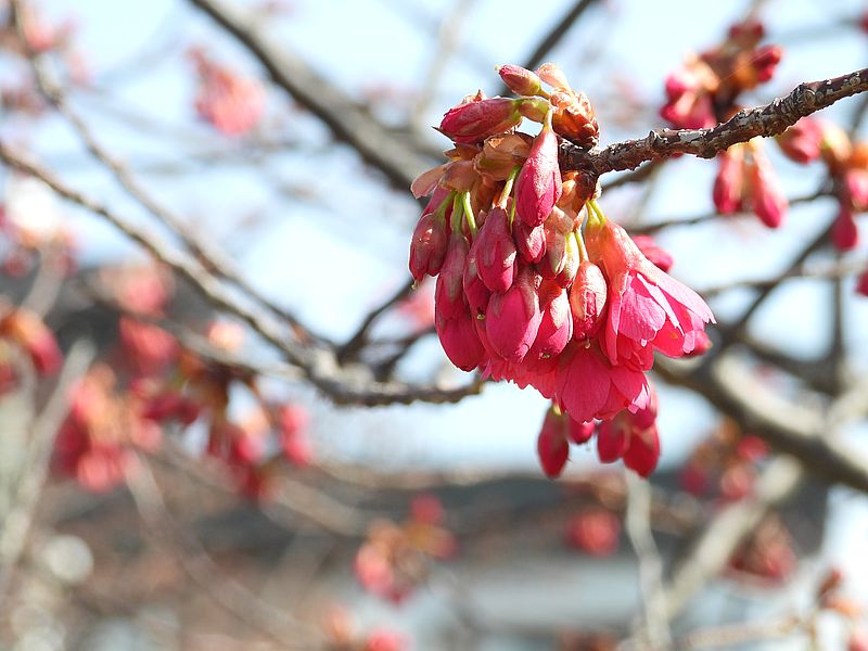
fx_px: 4263
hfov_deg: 11.6
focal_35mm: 170
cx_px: 434
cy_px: 326
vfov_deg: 8.7
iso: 100
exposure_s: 1/250
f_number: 4.5
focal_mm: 30.3
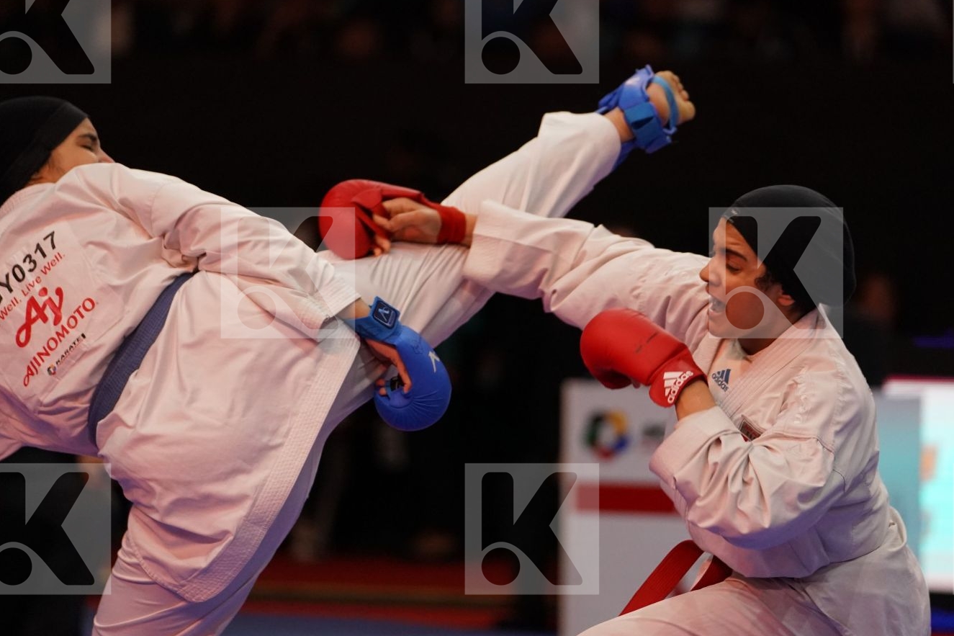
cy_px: 273
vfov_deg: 5.8
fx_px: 6226
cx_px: 532
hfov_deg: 8.8
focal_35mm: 235
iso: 4000
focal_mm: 173
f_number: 2.8
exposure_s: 1/1000
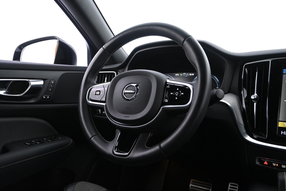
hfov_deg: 61.9
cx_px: 143
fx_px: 238
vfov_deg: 43.6
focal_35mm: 30
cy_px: 96
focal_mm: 20
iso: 2500
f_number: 3.8
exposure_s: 1/25
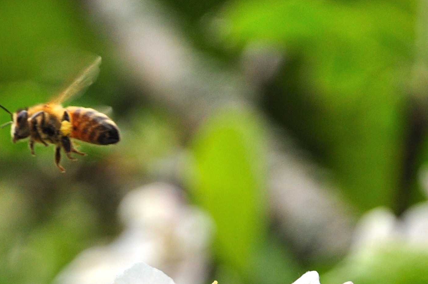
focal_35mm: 393
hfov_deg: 5.2
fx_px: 4661
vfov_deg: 3.5
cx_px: -2
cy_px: 292
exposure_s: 1/640
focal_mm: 85
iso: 320
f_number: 5.6
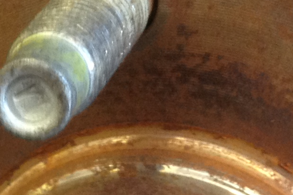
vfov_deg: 7.0
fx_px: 1563
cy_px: 367
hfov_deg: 10.5
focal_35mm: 192
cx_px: -91
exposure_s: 1/20
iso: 125
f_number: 2.4
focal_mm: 4.28
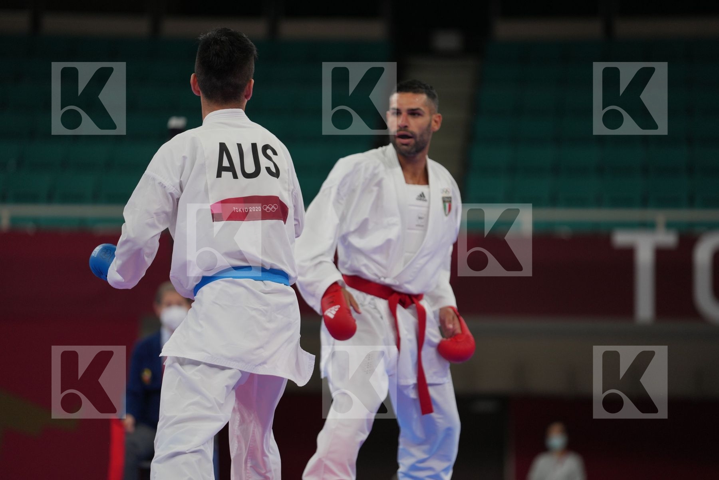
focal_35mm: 198
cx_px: 360
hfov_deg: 10.4
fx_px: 3954
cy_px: 240
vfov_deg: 6.9
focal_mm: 198
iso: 400
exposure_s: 1/1000
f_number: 2.8
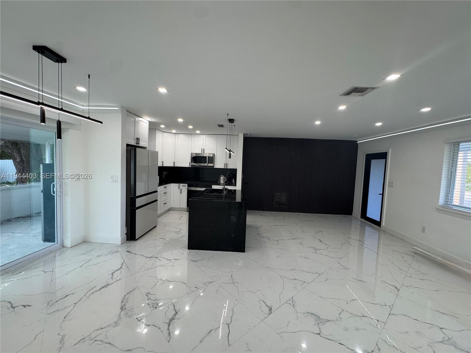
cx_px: 236
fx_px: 190
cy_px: 176
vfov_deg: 85.7
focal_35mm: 14
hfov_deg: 102.1
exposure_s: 1/120
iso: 160
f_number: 2.2
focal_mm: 2.22
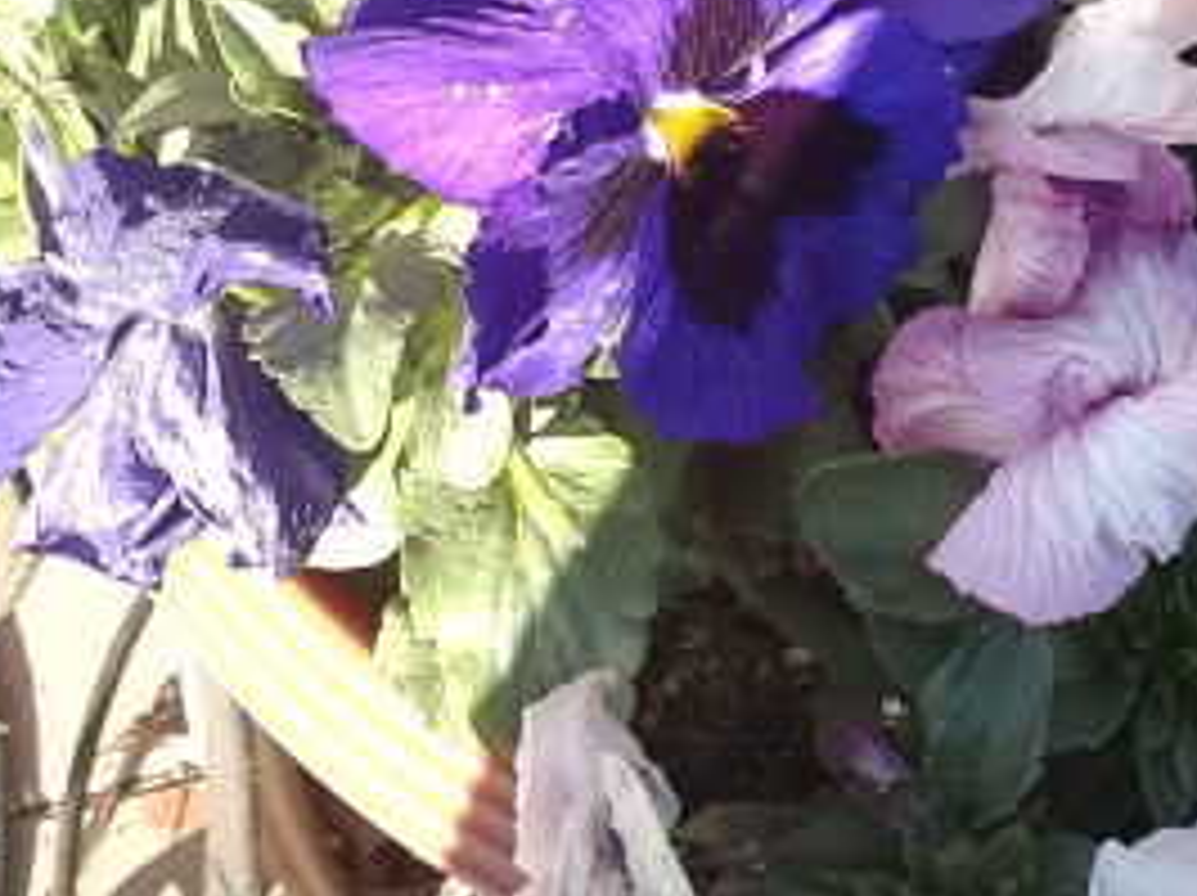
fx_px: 2660
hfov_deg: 24.6
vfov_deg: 19.1
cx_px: 1089
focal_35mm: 77
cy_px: 360
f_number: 2.8
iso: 64
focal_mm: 3.3
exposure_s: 1/140
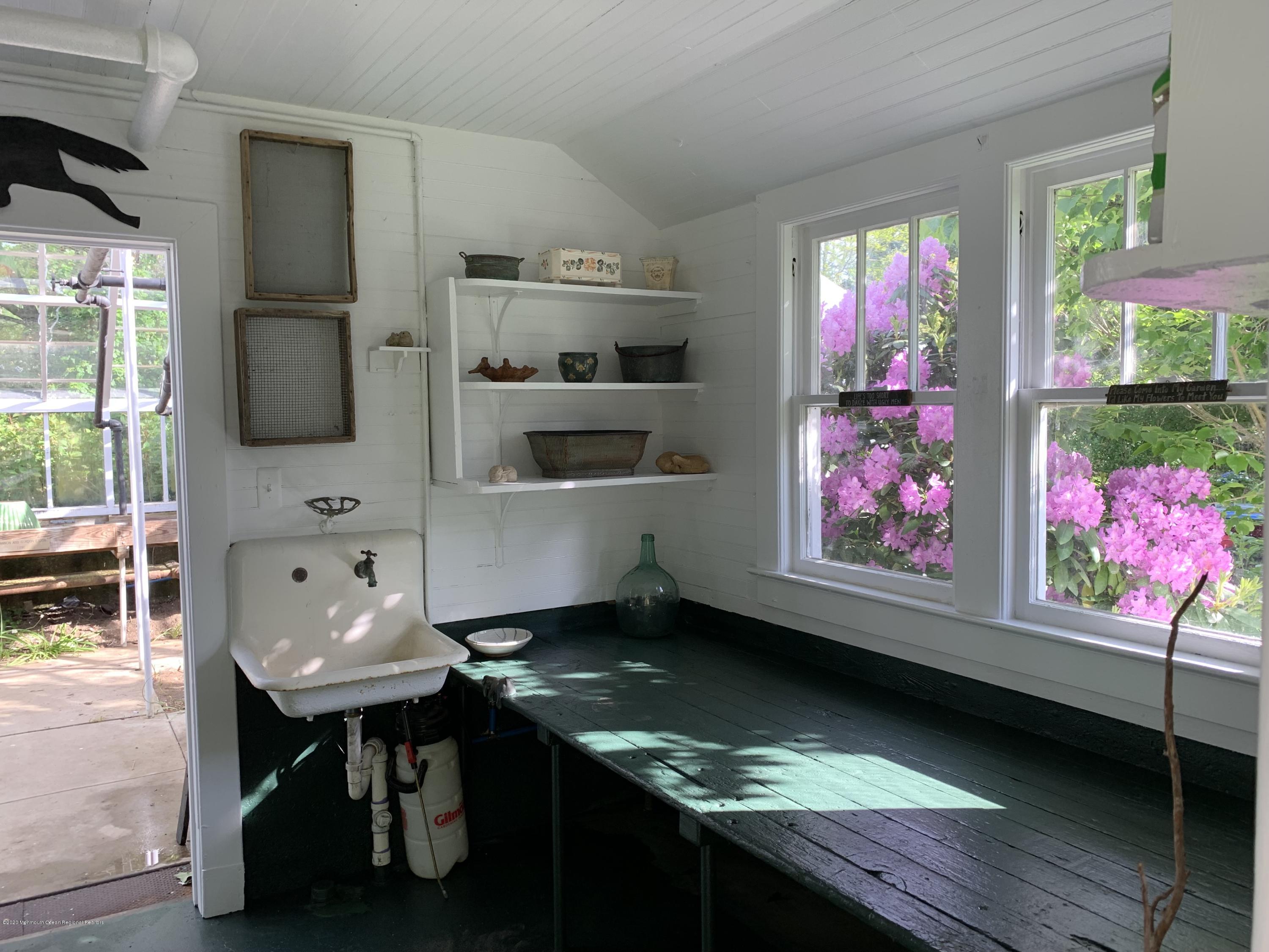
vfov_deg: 53.1
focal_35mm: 26
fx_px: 953
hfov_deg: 67.3
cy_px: 476
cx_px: 634
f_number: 1.8
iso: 40
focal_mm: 4.25
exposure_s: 1/121
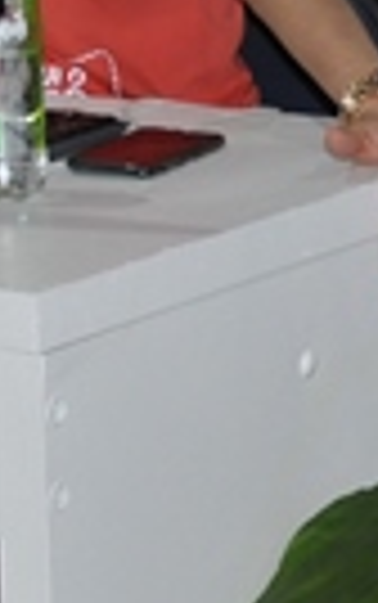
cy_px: -205
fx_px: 3586
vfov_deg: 9.4
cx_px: -594
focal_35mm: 218
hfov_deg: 5.8
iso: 800
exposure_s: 1/60
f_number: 3.8
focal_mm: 24
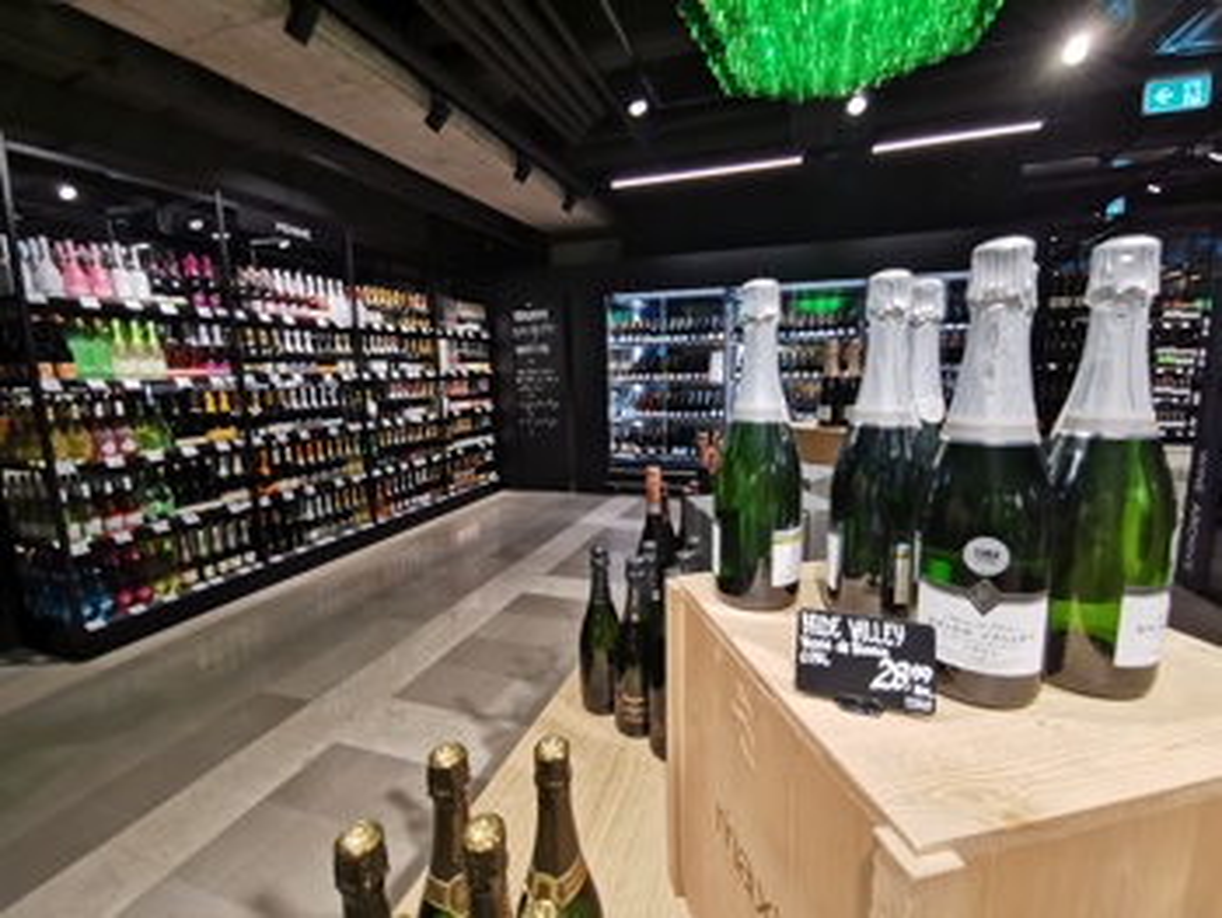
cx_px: 611
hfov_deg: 94.5
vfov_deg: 78.2
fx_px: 565
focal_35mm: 16
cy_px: 459
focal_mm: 2.35
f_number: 2.2
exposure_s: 1/100
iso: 80
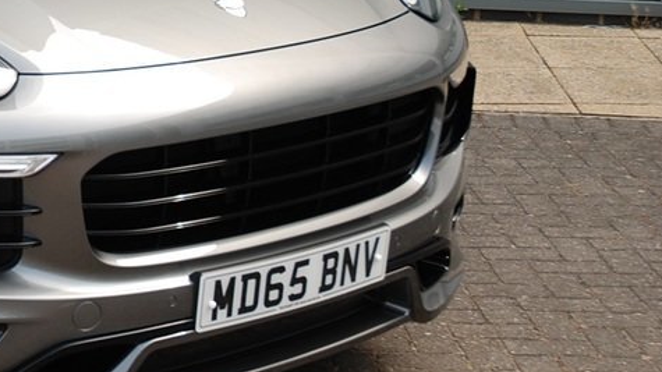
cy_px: 8
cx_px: -164
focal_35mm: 115
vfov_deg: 10.4
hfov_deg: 17.6
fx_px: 2024
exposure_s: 1/125
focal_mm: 29
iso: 100
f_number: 5.6
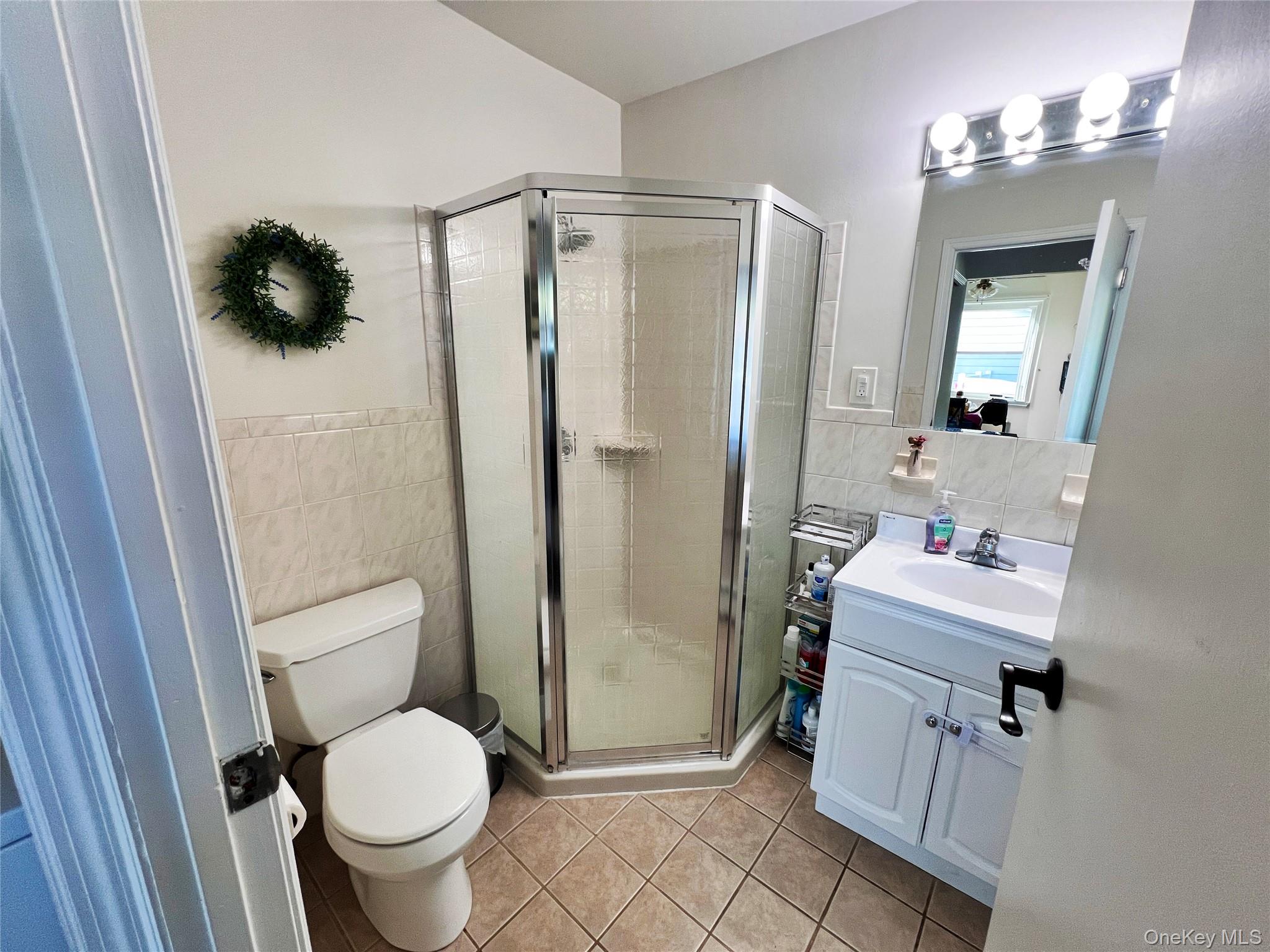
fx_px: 477
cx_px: 635
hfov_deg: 106.2
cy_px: 476
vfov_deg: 89.9
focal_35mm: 13
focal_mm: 1.57
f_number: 1.8
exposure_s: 1/120
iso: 160
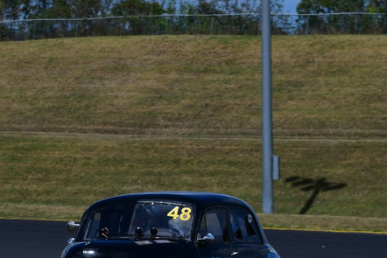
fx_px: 5839
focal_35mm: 543
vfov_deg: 2.5
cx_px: 155
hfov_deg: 3.8
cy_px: 206
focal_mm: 200
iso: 250
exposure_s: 1/640
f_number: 14
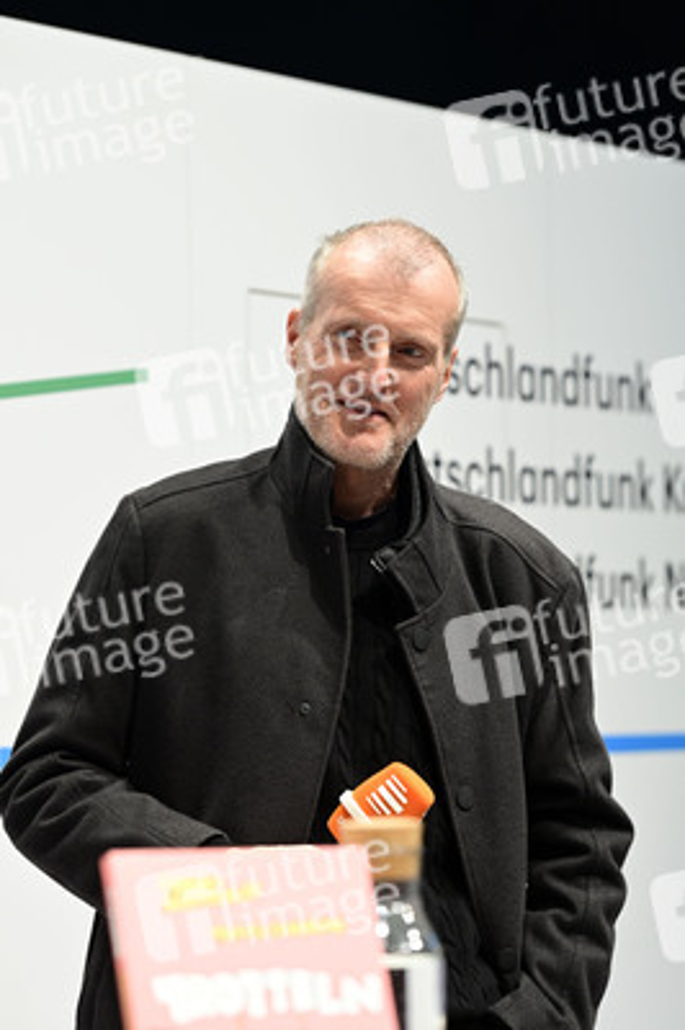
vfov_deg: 14.7
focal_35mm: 140
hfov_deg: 9.8
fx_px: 4002
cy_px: 515
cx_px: 342
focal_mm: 140
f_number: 4
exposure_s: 1/250
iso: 1250
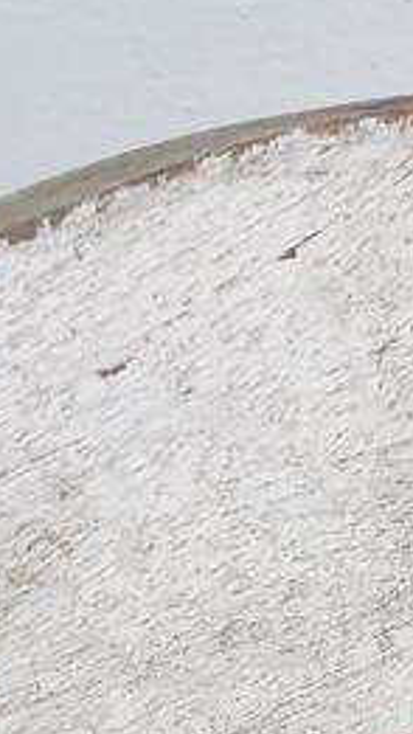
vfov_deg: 16.7
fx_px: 2159
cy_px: 1240
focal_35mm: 111
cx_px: 416
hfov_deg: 10.8
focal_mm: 4.3
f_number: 1.5
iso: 200
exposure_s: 1/50
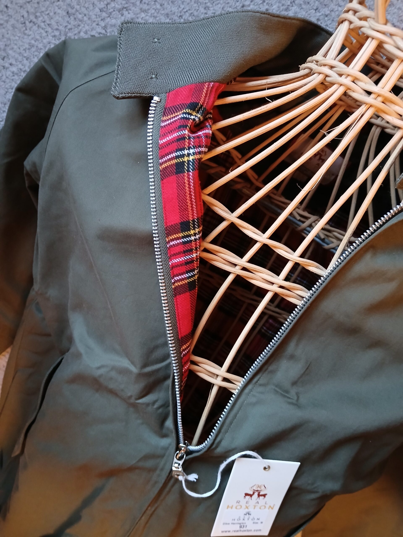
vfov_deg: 67.3
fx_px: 404
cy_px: 268
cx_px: 202
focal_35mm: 26
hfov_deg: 53.1
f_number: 1.8
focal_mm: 3.98
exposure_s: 1/25.1
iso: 500
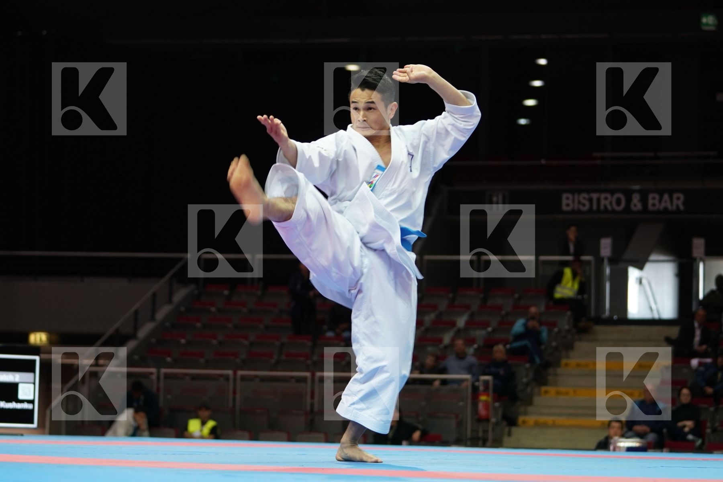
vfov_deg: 13.0
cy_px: 241
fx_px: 2109
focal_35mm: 105
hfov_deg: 19.5
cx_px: 362
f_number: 2.8
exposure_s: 1/160
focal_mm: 70
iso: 800
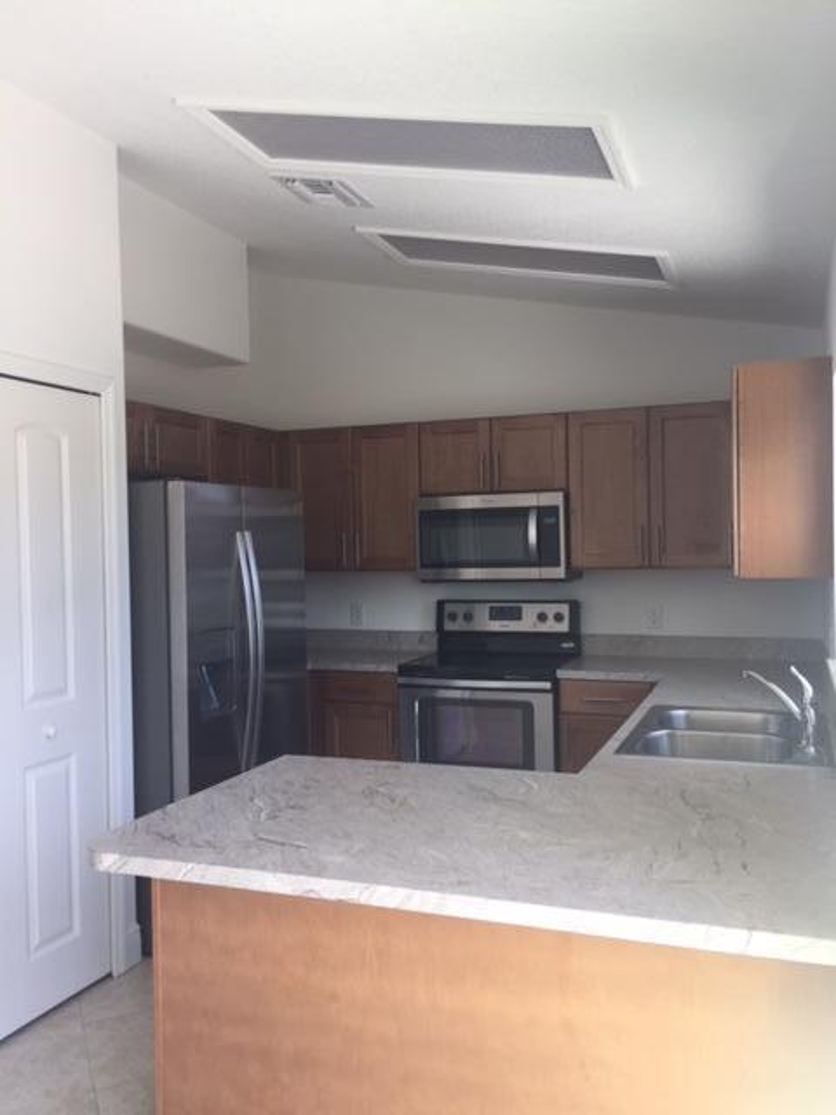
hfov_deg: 48.2
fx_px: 934
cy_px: 558
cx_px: 418
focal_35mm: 29
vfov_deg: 61.7
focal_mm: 4.15
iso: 32
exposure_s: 1/60
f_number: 2.2
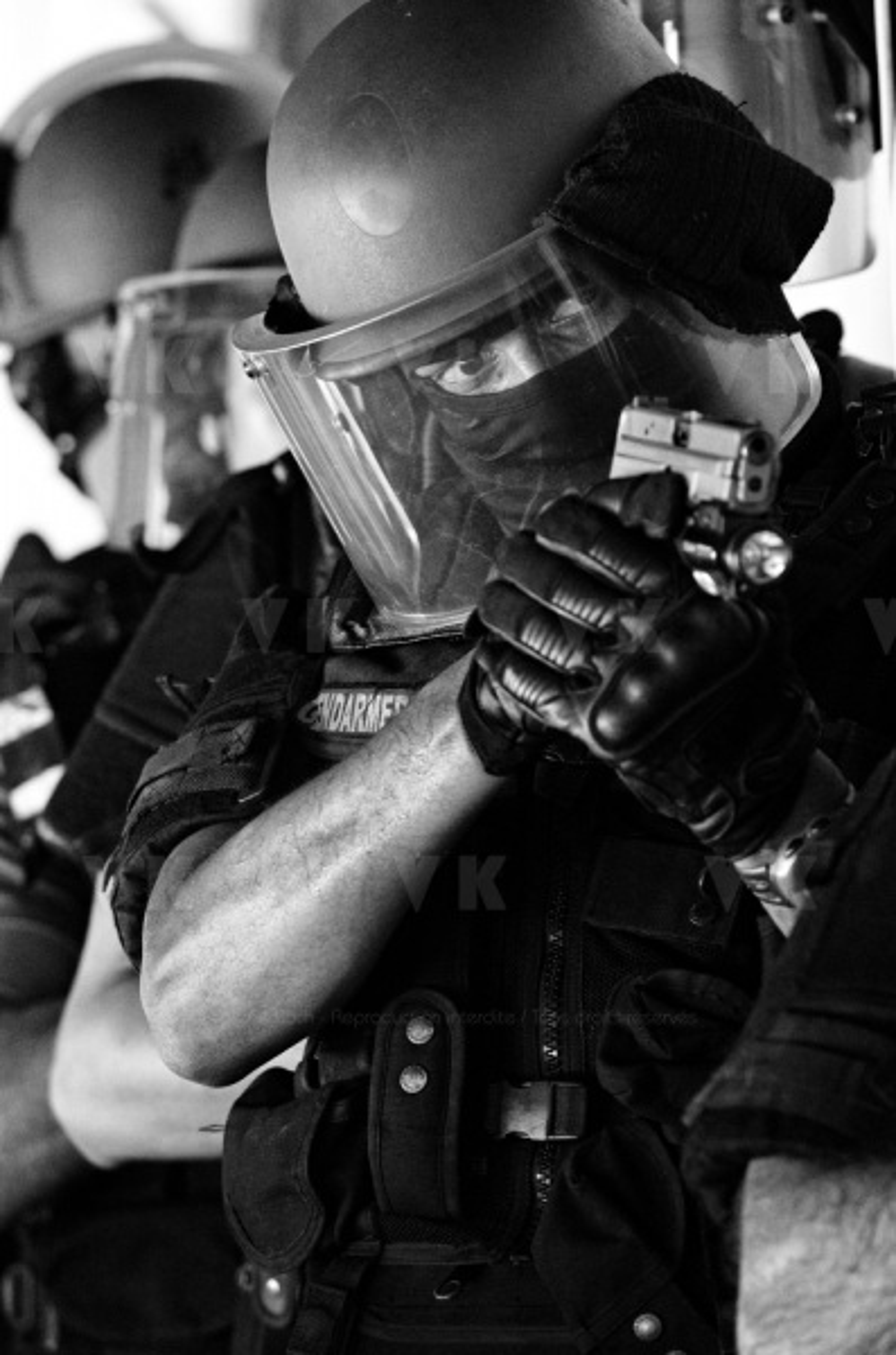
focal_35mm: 300
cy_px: 678
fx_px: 11258
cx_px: 448
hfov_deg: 4.6
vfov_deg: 6.9
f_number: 4
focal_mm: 200
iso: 2000
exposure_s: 1/400
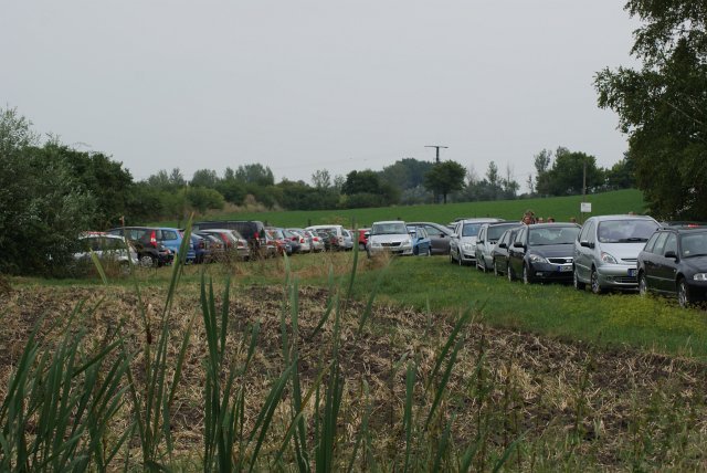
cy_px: 236
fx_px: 2064
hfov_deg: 19.4
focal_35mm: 105
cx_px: 354
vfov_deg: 13.1
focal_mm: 70
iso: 100
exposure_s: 1/160
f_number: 8
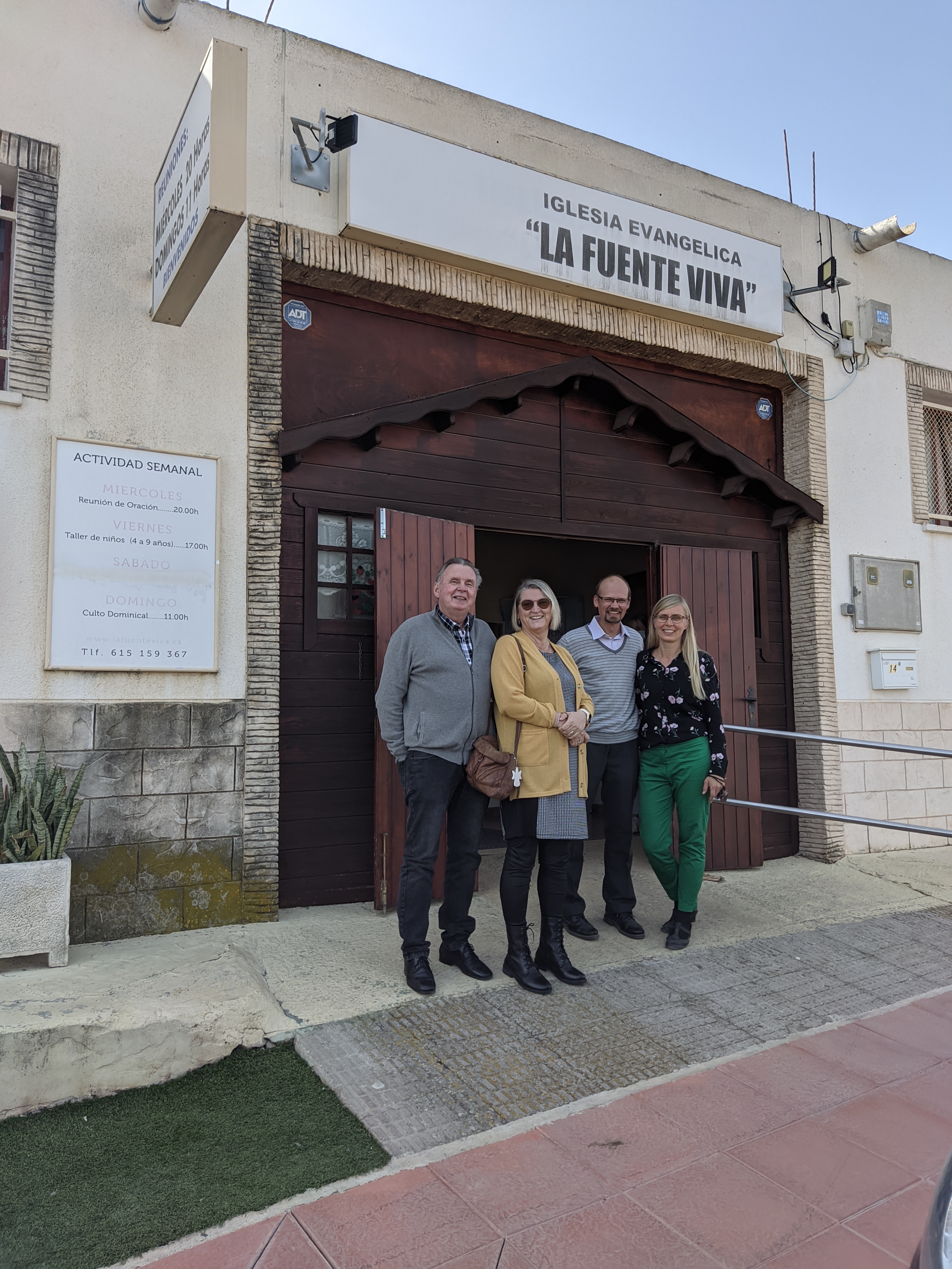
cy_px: 634
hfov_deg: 54.9
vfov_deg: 69.4
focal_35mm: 25
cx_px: 476
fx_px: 917
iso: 38
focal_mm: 4.71
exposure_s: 1/633
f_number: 1.79
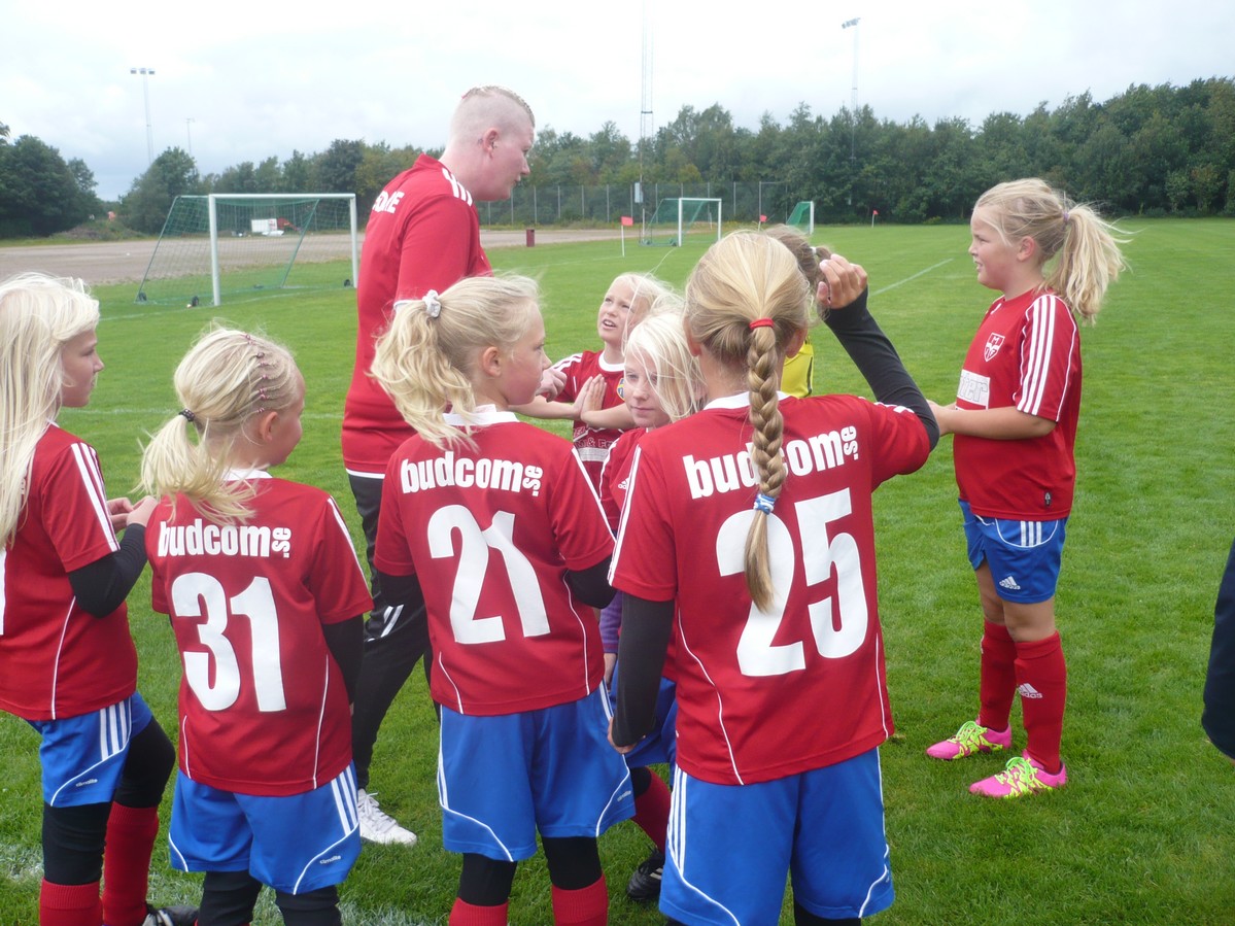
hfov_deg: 52.6
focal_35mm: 35
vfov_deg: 40.7
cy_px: 463
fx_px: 1249
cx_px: 618
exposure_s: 1/320
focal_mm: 5.8
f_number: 2.8
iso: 100
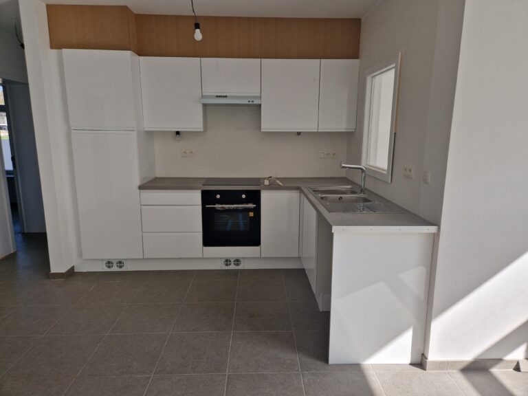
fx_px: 351
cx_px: 264
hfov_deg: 73.9
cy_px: 198
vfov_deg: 58.9
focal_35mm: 23
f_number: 1.8
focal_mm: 5.4
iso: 50
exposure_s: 1/365
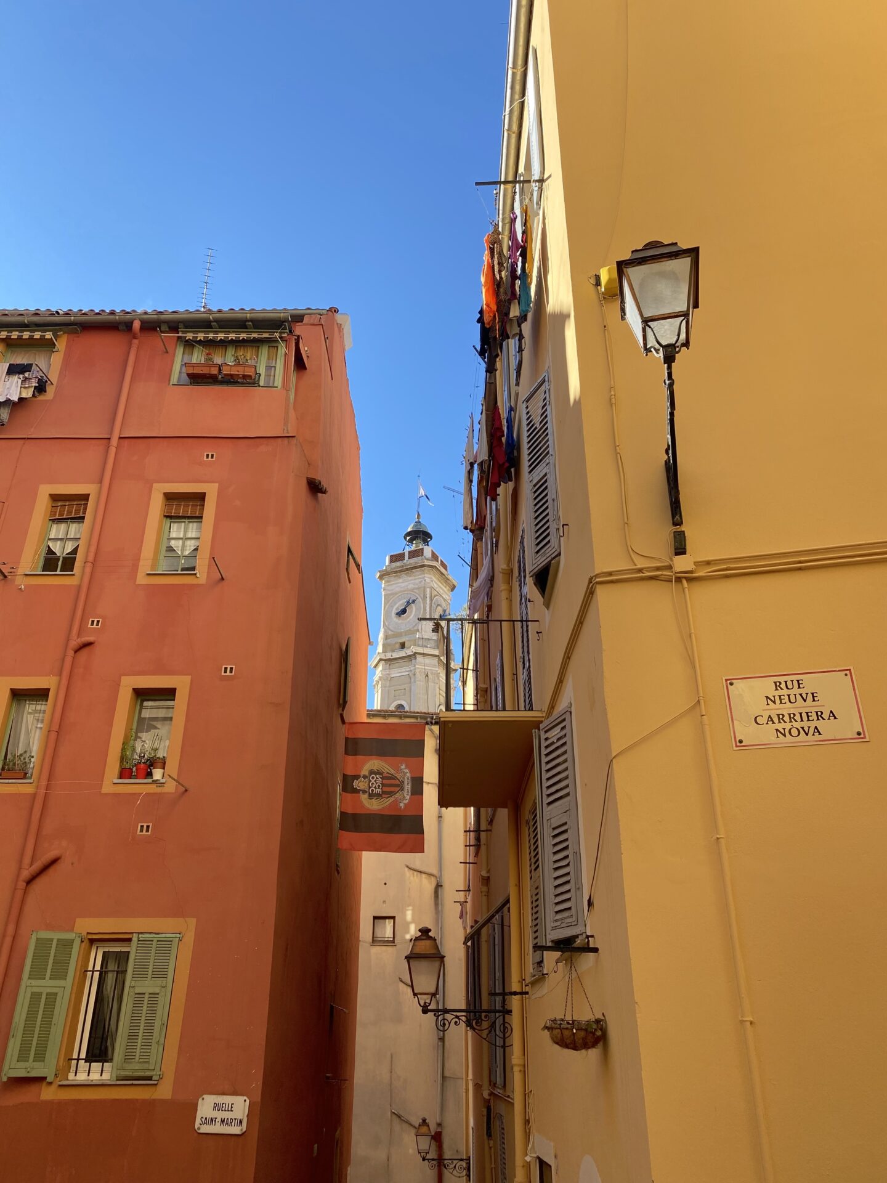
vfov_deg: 67.3
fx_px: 888
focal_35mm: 26
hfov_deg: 53.1
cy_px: 592
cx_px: 444
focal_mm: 4.25
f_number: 1.8
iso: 32
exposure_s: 1/934
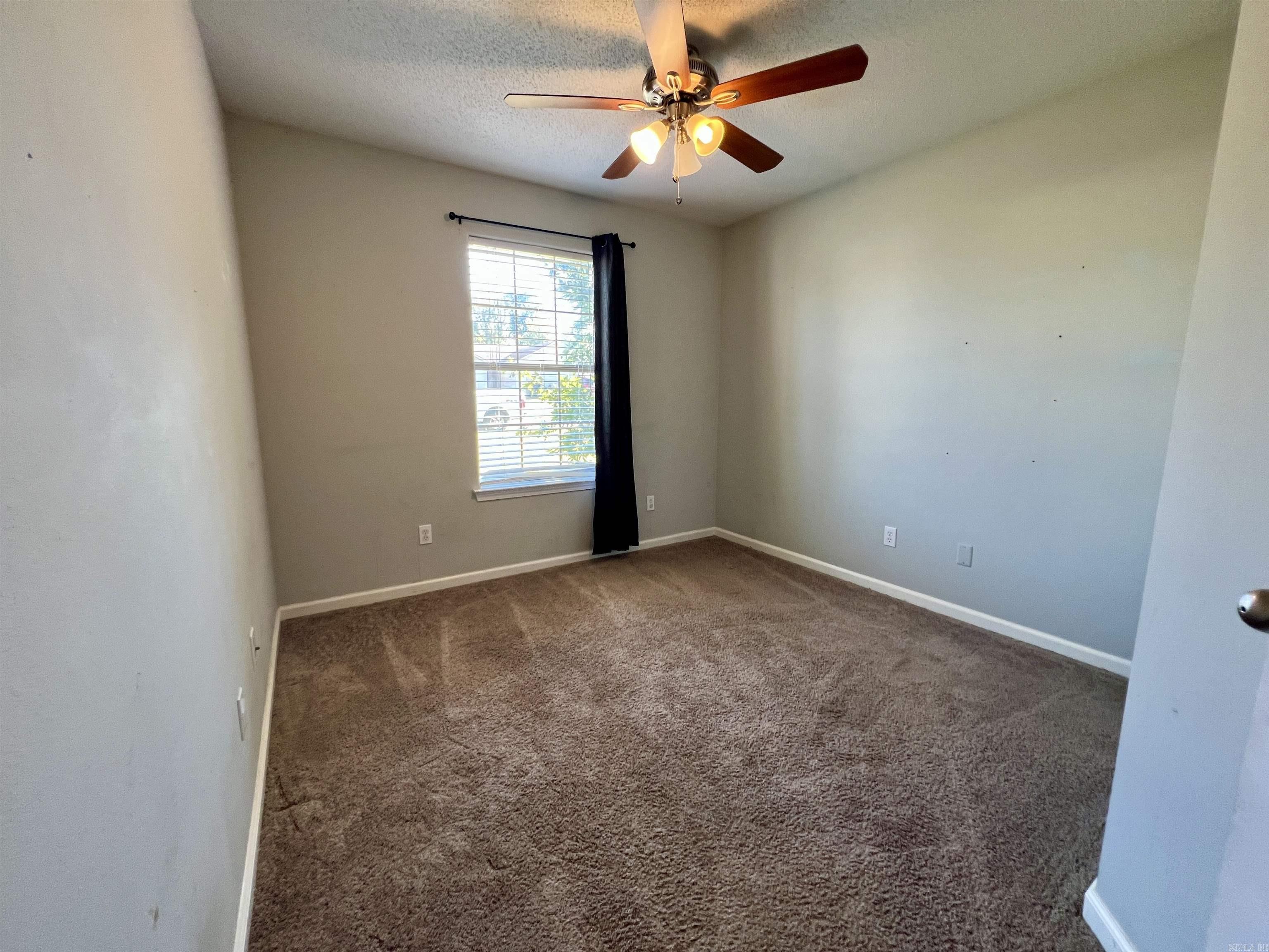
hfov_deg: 106.2
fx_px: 477
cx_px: 634
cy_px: 476
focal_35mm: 13
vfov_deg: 89.9
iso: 125
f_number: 1.8
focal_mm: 1.57
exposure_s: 1/60
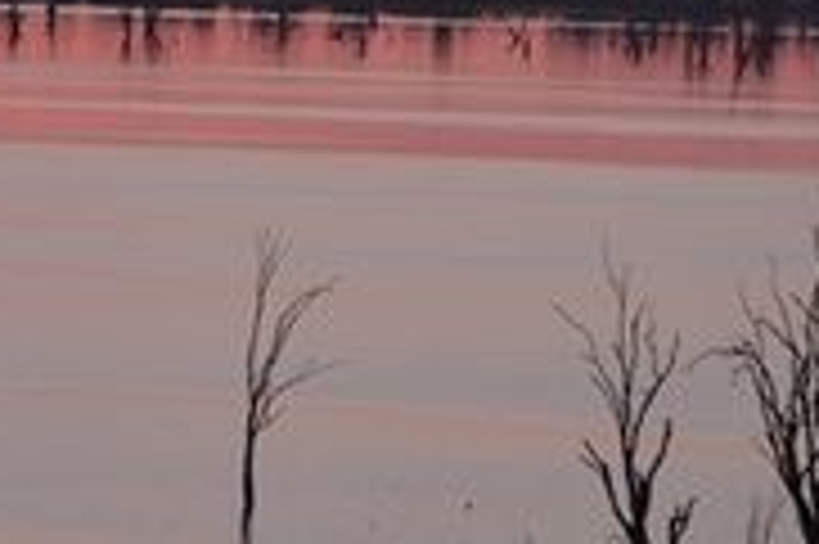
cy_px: -11
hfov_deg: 5.3
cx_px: 310
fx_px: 8796
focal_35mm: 387
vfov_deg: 3.5
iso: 640
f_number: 5.6
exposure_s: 1/30
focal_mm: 100
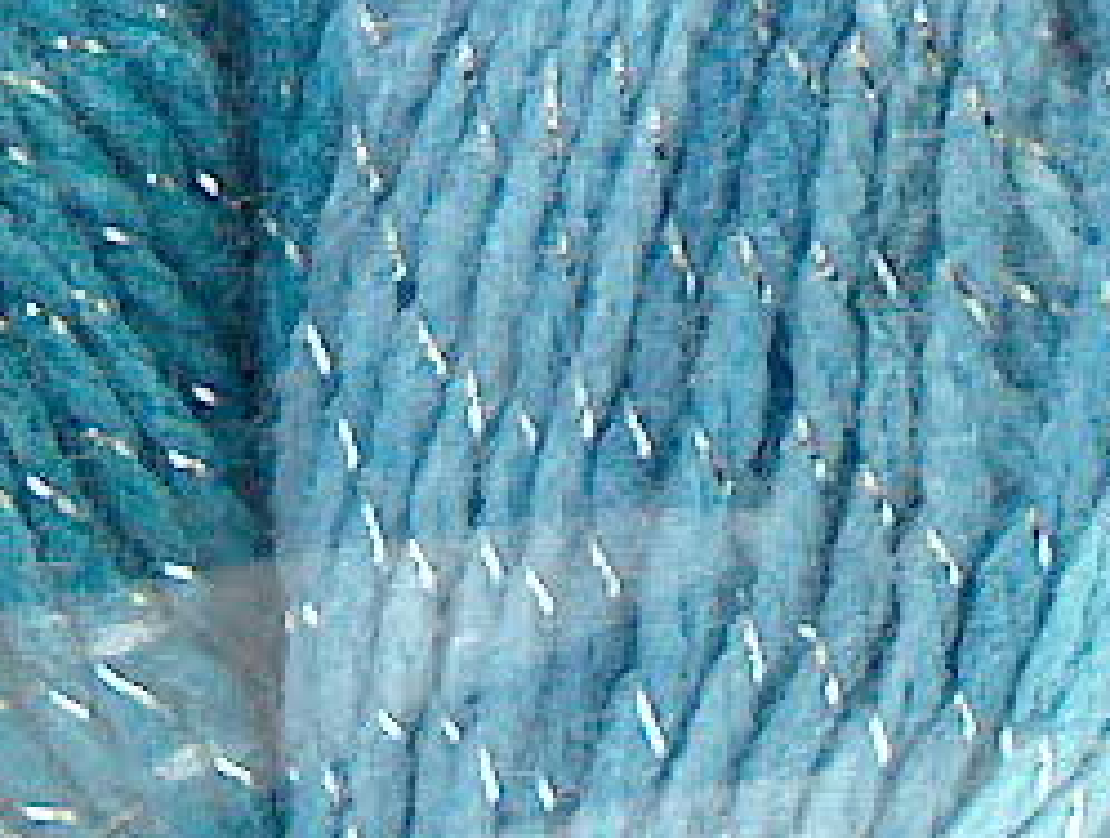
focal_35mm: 374
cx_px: 464
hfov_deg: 5.3
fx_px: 12022
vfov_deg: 3.9
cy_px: -932
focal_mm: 14.73
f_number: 2.9
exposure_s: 1/14.9
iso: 200
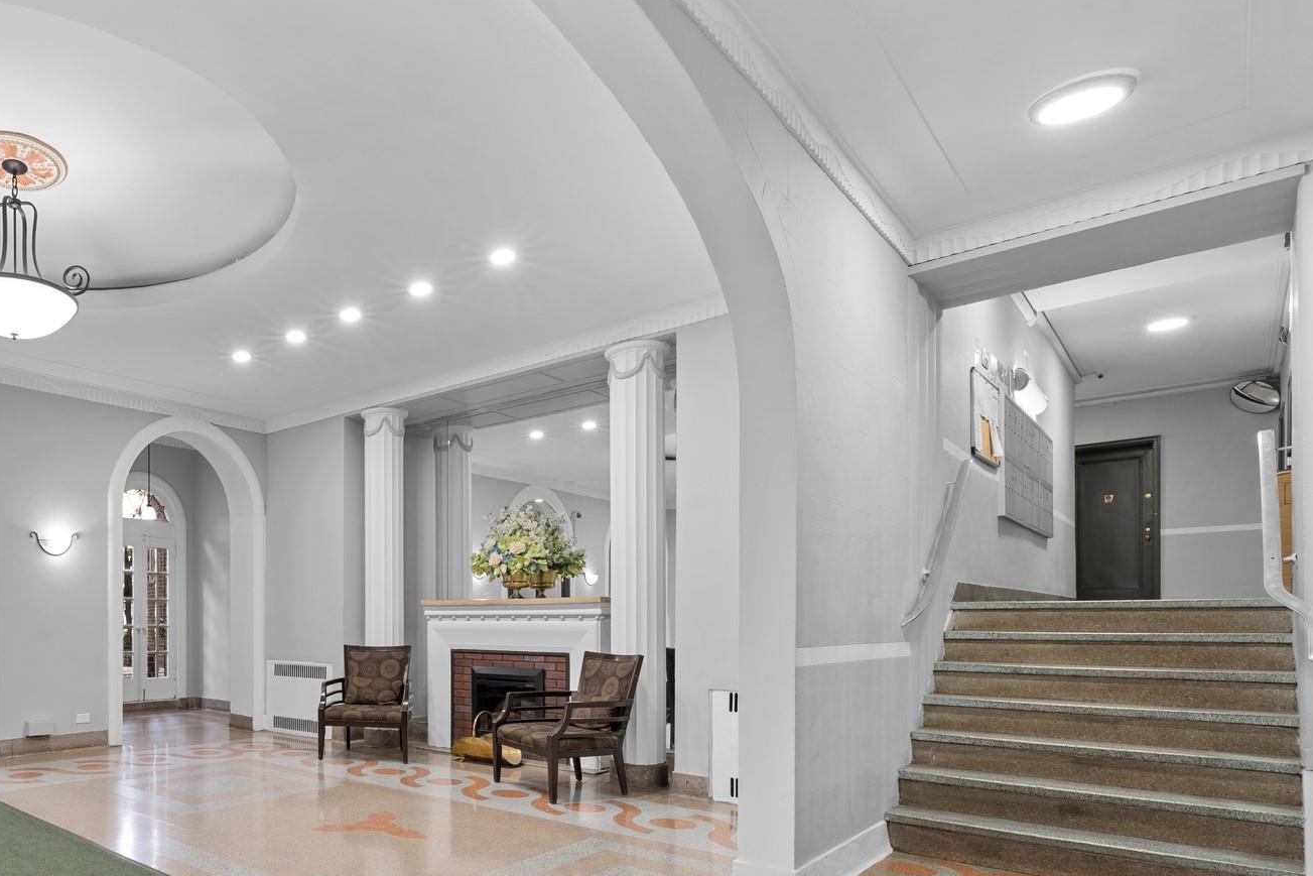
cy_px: 620
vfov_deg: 55.4
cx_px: 295
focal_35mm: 22
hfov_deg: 71.9
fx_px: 802
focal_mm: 14
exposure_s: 1
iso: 250
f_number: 10
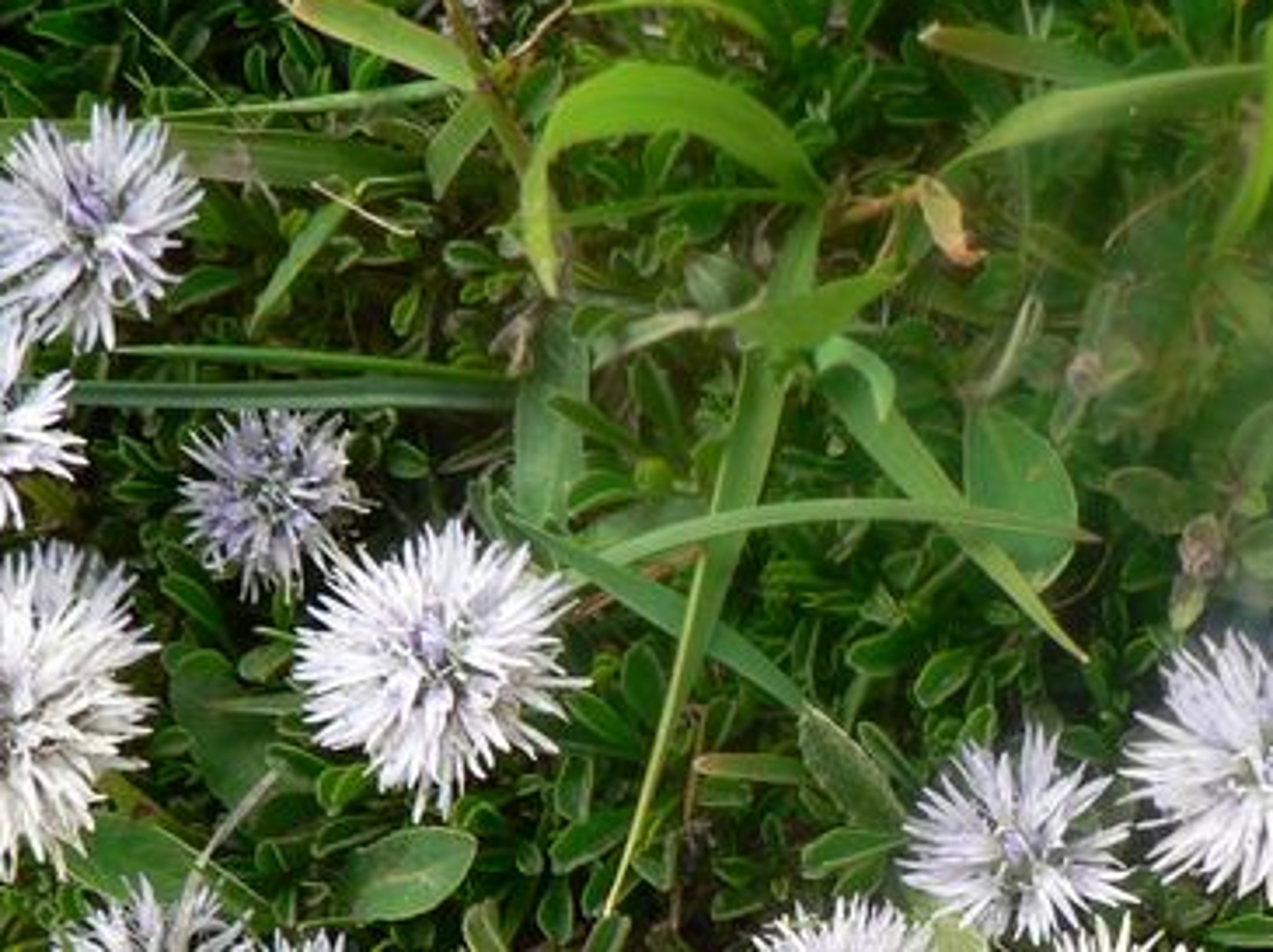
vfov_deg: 18.0
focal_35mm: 79
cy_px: 1025
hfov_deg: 24.7
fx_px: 2902
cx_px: 628
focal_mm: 6
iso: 80
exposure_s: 1/100
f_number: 3.6
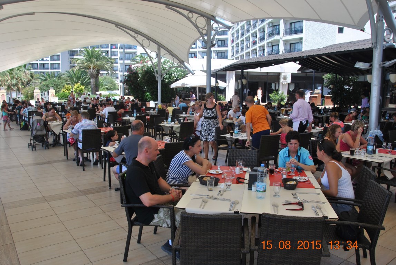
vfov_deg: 48.1
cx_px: 198
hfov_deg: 67.3
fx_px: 297
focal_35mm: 27
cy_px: 132
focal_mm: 18
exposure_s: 1/160
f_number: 6.3
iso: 100
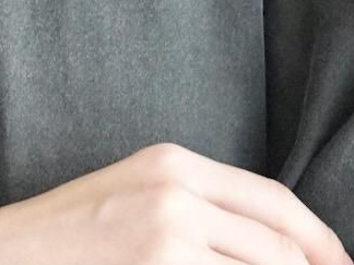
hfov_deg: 8.3
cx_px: -264
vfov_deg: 6.3
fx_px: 2352
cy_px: 545
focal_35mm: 230
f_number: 4.5
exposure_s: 1/160
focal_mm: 43
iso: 4000
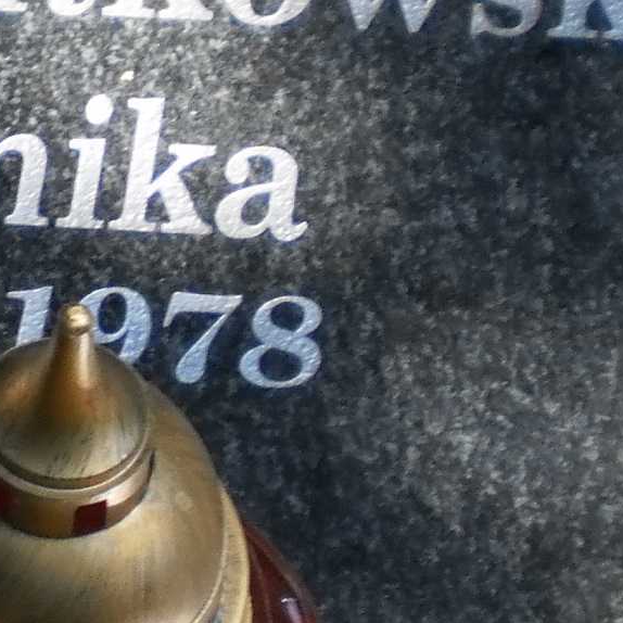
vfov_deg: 11.3
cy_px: 53
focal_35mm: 154
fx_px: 3136
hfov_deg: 11.1
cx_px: -139
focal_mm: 6.3
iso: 100
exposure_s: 1/320
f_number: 3.1
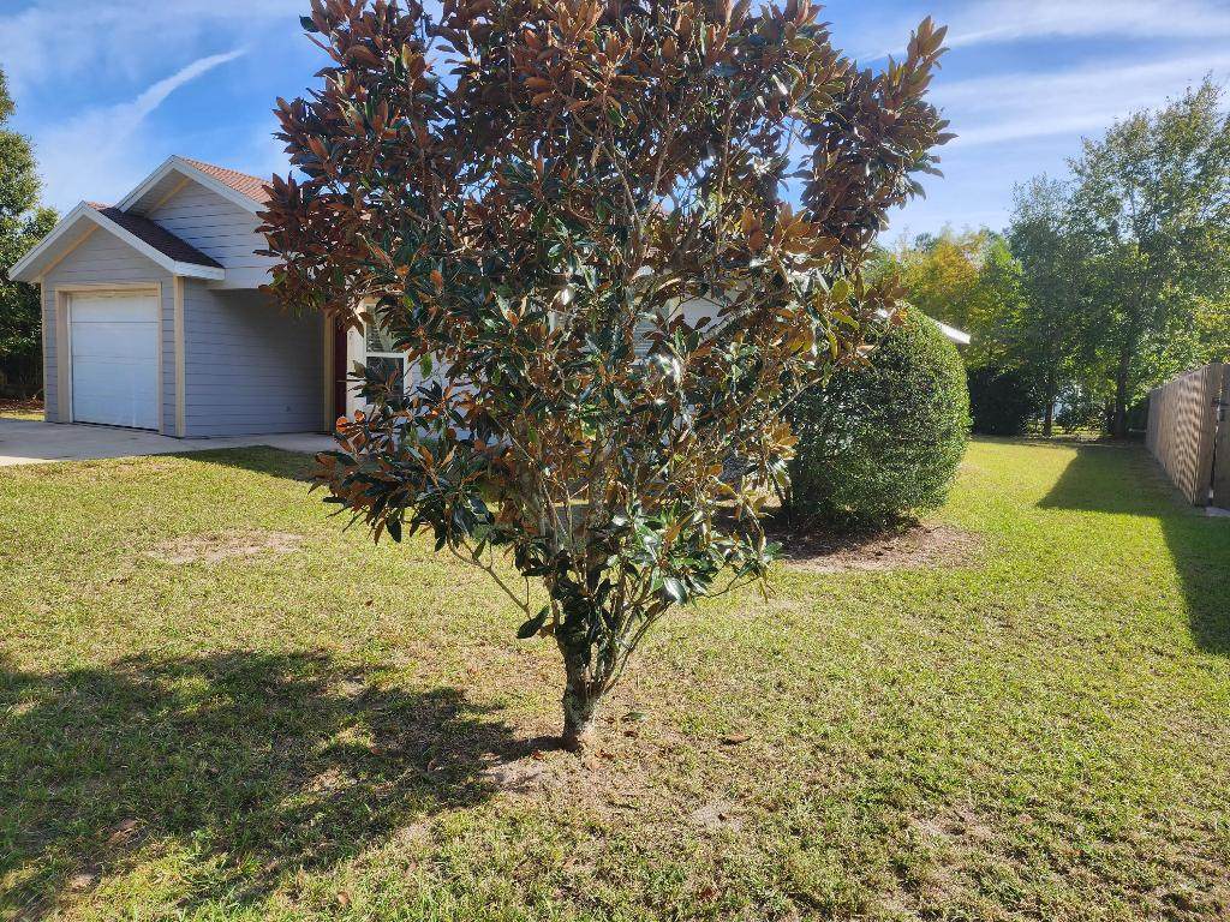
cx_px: 615
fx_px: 817
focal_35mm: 23
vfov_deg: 58.9
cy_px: 461
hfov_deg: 73.9
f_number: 1.8
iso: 12
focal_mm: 6.4
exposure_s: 1/553
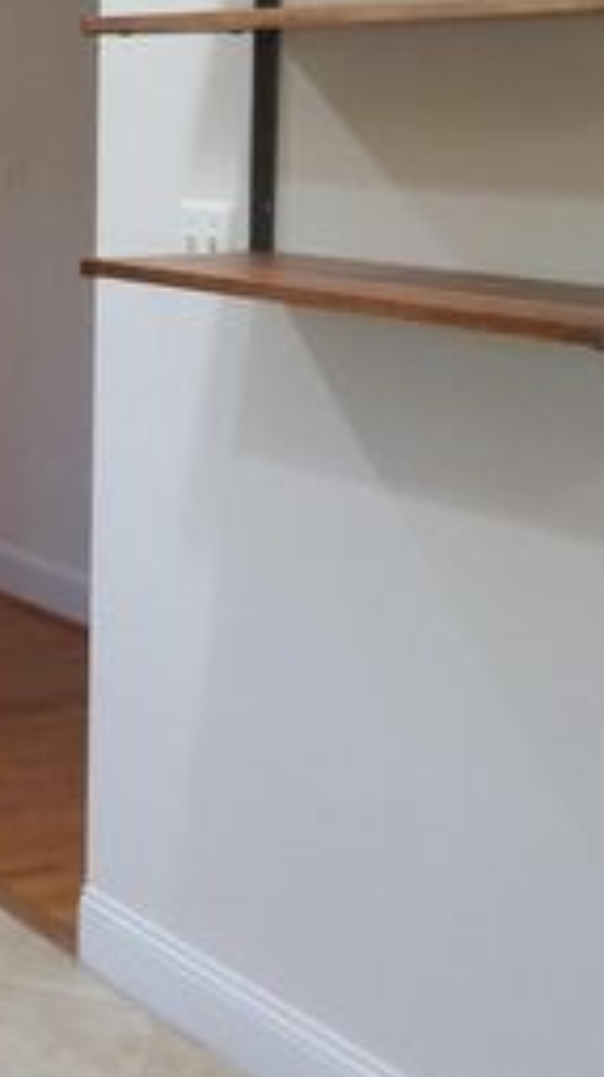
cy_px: 251
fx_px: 1884
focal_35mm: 66
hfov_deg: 14.8
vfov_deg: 31.3
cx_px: -625
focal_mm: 4.25
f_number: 1.8
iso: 200
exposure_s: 1/60
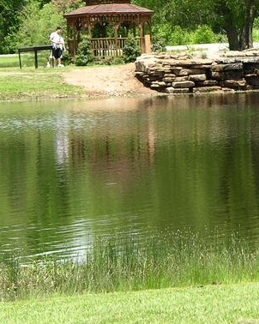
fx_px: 2973
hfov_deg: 5.0
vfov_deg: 6.2
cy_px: 102
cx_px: 259
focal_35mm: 310
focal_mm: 37.7
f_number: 5.5
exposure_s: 1/128
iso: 50
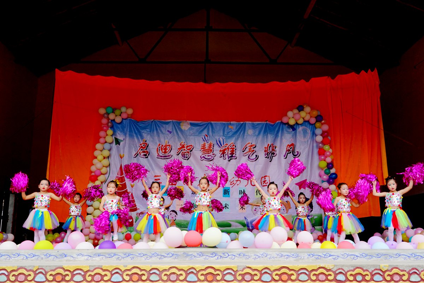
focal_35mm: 36
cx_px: 212
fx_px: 424
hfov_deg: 53.1
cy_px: 142
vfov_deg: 36.9
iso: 500
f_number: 6.7
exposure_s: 1/125
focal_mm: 36
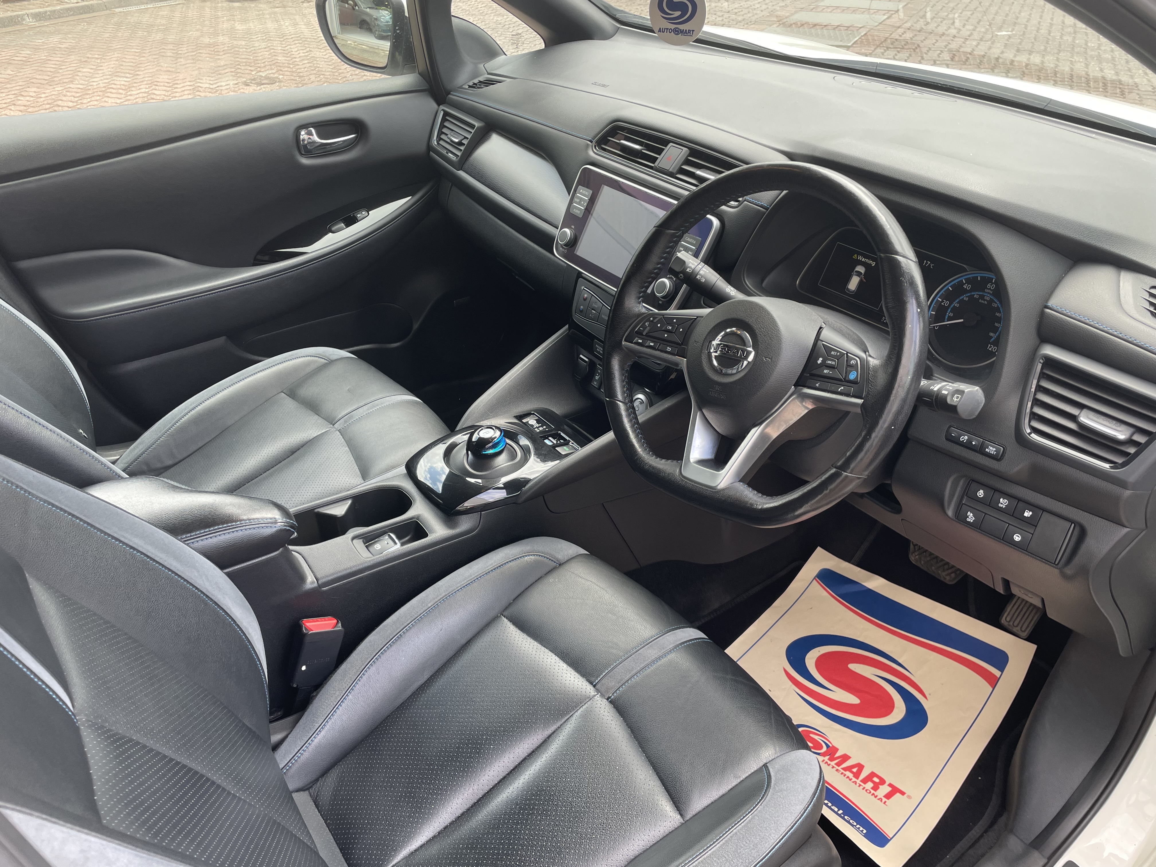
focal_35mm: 26
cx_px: 578
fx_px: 868
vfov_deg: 53.1
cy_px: 434
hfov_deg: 67.3
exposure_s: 1/151
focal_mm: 4.2
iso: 32
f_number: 1.6
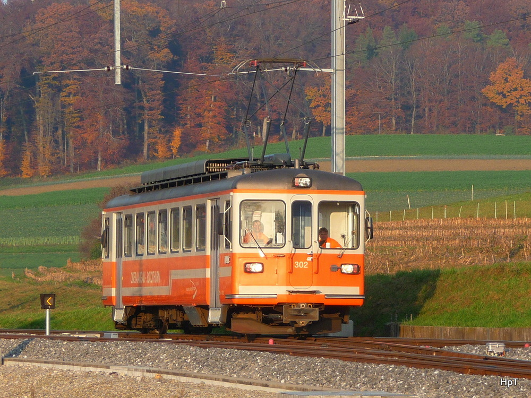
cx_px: 266
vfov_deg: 8.7
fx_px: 2608
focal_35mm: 170
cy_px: 199
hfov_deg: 11.6
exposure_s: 1/200
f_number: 4.8
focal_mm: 29.1
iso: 100
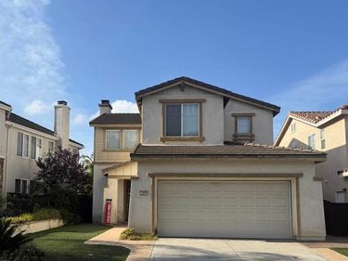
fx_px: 322
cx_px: 148
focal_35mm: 32
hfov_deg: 56.6
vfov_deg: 43.6
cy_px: 171
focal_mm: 6.76
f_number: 1.78
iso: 80
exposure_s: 1/4167
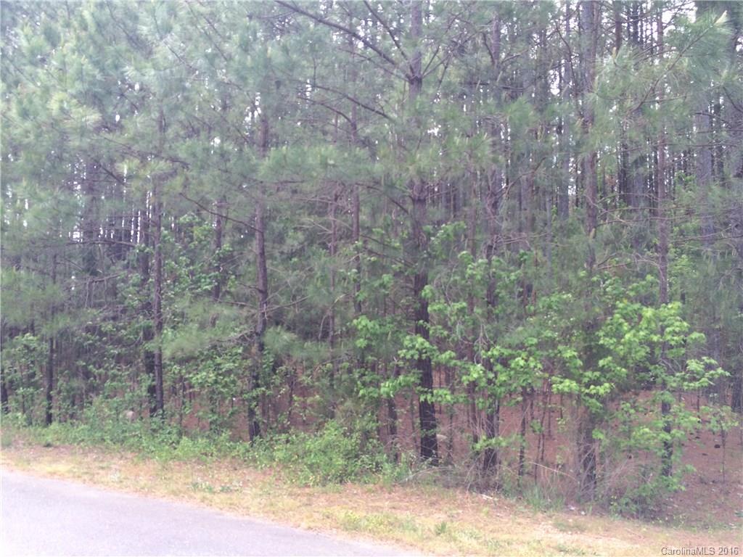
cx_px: 372
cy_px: 278
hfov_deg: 61.7
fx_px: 622
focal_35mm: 29
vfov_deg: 48.2
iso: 32
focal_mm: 4.15
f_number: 2.2
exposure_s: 1/348
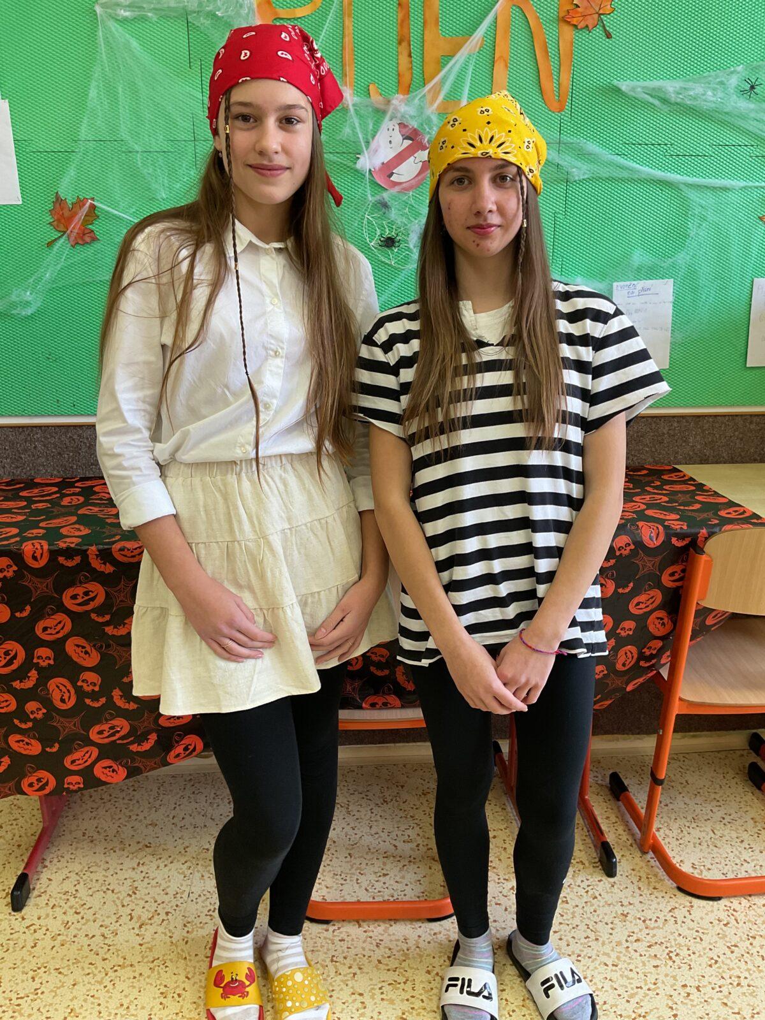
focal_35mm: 29
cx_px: 382
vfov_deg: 61.7
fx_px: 855
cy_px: 510
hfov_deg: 48.2
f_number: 1.8
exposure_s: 1/50
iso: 50
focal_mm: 3
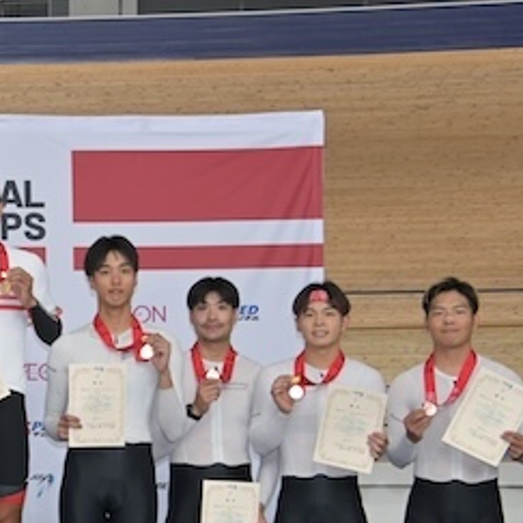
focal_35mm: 123
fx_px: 2102
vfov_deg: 14.1
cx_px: -185
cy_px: 397
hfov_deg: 13.6
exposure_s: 1/160
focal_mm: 44
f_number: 8
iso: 1000
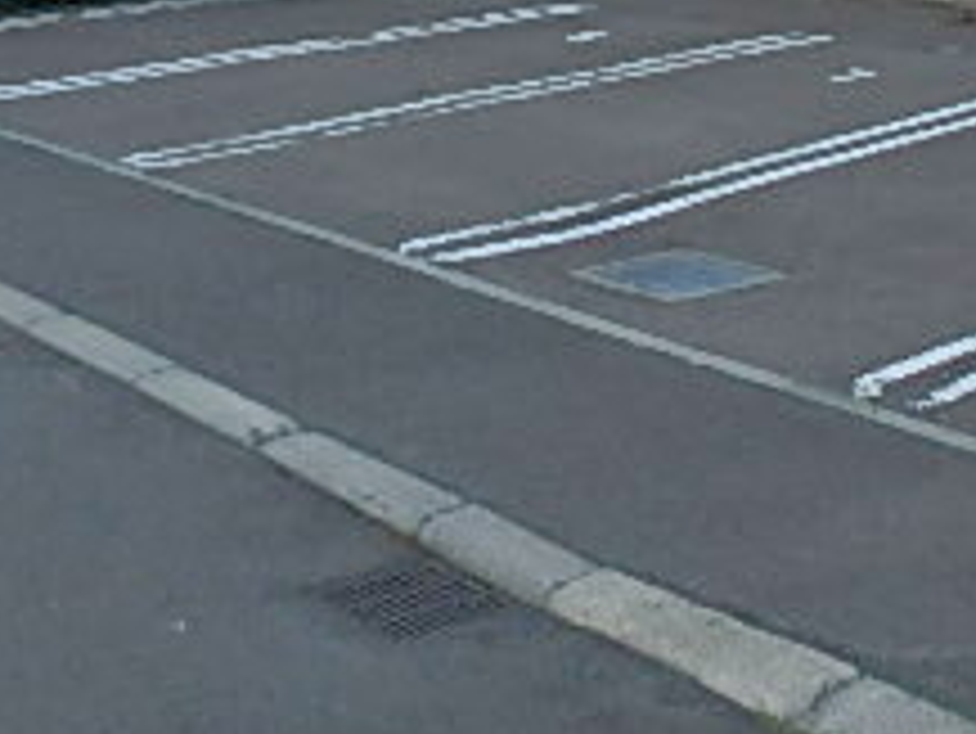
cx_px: 778
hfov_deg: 30.4
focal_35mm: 62
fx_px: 1749
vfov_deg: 20.9
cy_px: -293
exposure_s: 1/320
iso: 125
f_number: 3.5
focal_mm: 3.7
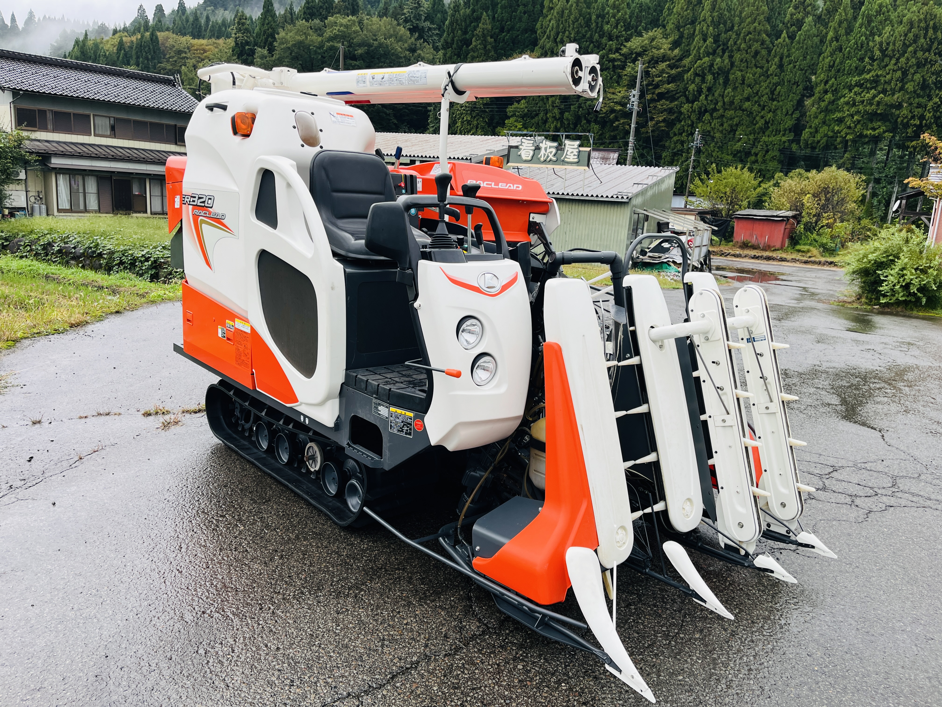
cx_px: 471
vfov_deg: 53.1
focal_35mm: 26
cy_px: 354
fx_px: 708
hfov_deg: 67.3
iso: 32
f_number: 1.6
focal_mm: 5.1
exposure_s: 1/129
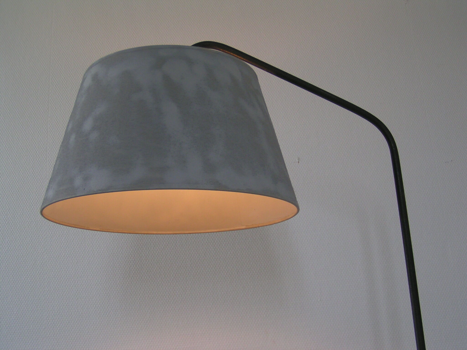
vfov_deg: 36.8
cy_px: 175
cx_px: 234
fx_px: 526
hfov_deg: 47.9
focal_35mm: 39
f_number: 2.8
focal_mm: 6
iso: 80
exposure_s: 1/50
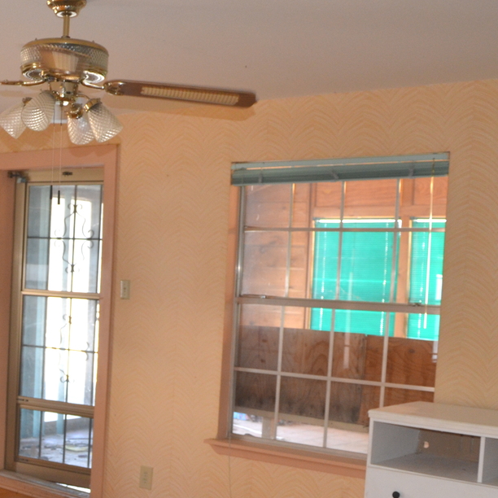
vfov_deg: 27.7
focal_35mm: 61
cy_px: 387
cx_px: -7
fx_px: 993
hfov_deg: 26.6
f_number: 3.5
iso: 640
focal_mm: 18
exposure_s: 1/60
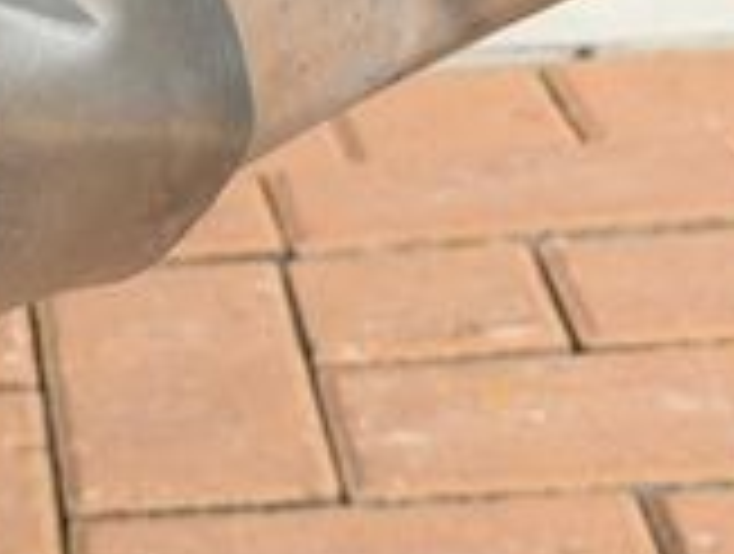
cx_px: -212
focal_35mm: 188
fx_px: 3995
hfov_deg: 10.3
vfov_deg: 7.8
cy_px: -167
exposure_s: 1/675
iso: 80
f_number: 1.78
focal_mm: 6.76
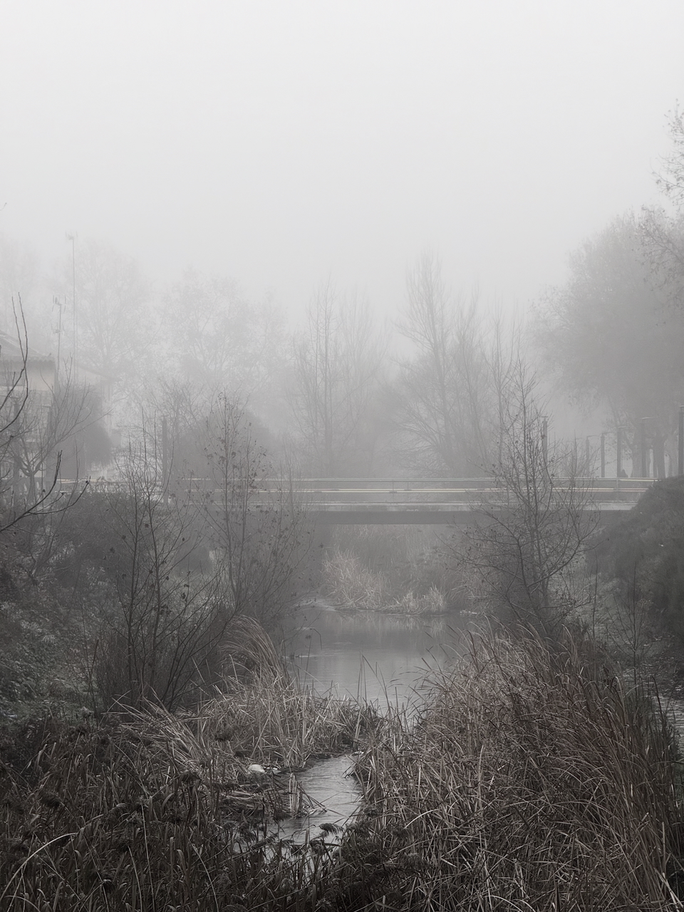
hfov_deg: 12.3
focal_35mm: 120
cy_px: 456
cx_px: 342
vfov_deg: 16.4
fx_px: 3162
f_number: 2.8
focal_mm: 15.66
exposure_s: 1/99
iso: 64
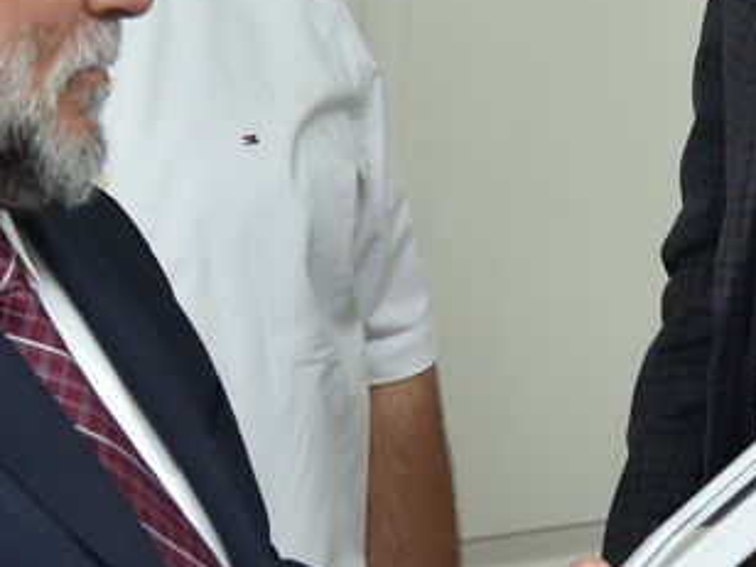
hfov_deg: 9.4
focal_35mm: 210
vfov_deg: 7.1
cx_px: 599
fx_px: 4586
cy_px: 324
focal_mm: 48
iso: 500
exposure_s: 1/160
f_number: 4
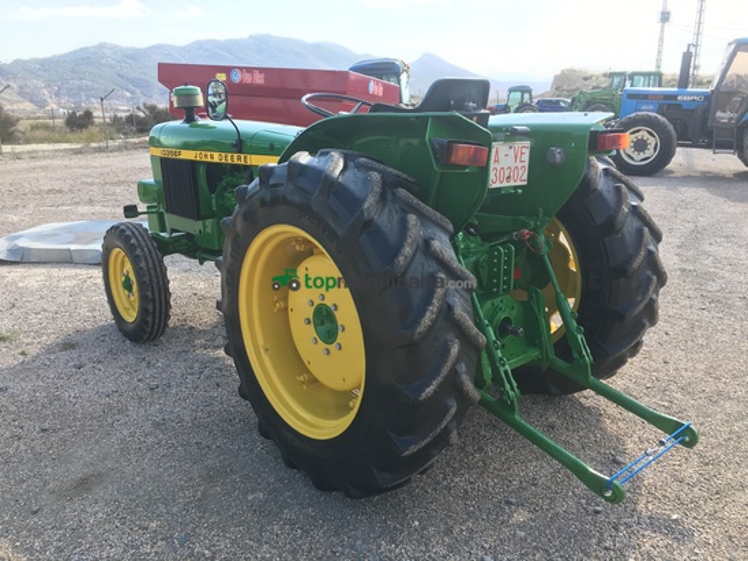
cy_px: 280
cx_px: 374
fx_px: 627
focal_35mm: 29
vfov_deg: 48.2
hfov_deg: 61.6
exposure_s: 1/386
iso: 25
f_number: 2.2
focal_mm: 4.15
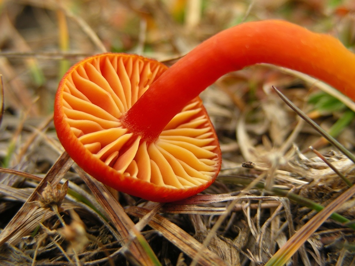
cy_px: 133
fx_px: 810
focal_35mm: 79
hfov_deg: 24.7
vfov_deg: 18.7
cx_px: 178
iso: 50
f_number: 3.5
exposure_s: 1/99.8
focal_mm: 13.2
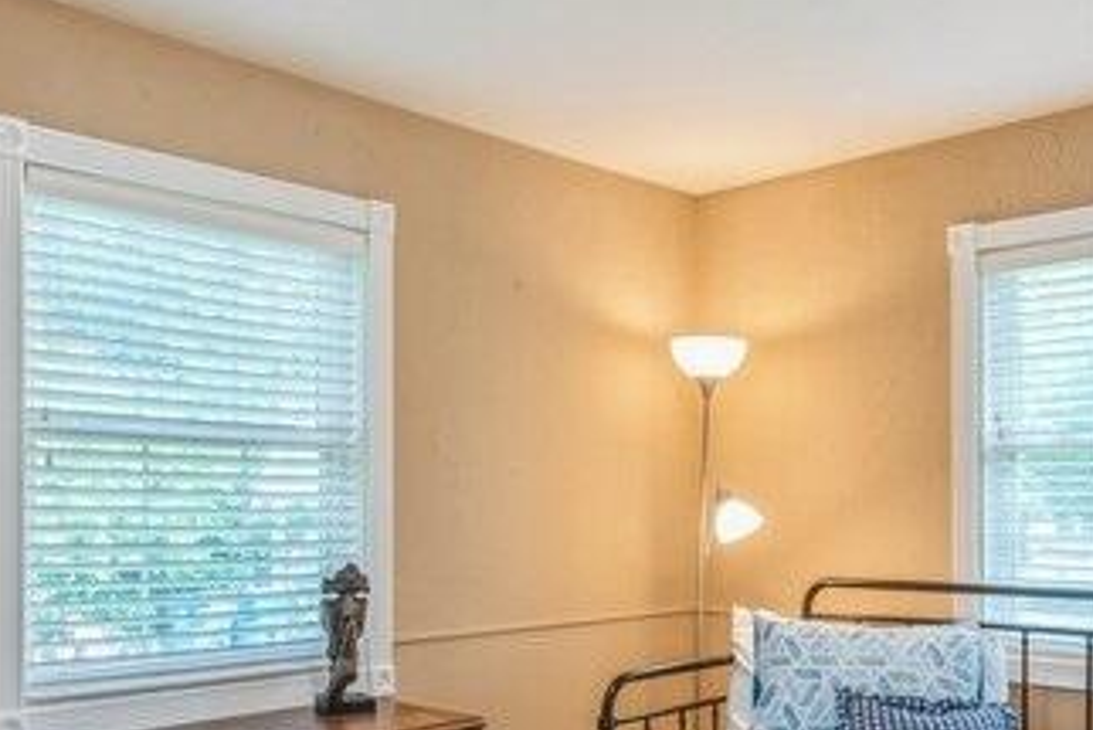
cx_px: 513
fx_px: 1185
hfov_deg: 49.5
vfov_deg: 33.8
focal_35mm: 39
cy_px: 503
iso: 200
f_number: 11
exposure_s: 1/5
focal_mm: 14
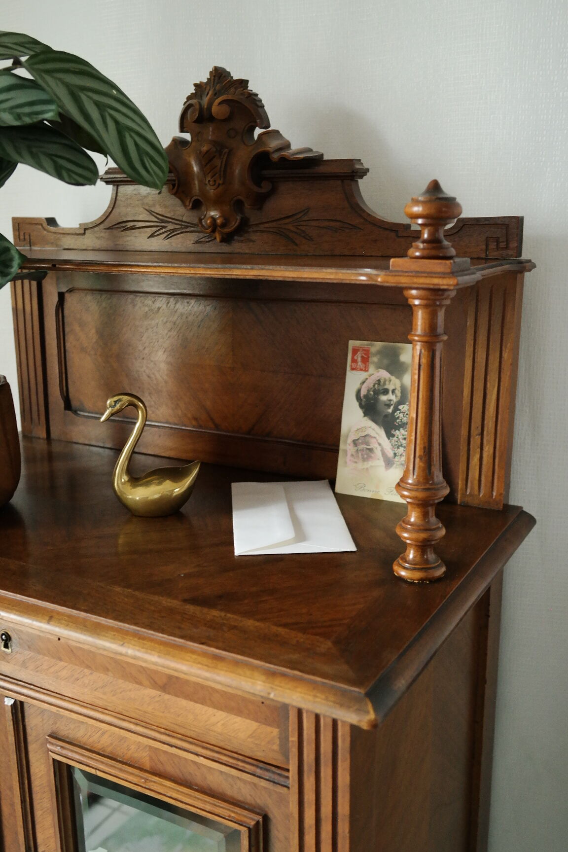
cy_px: 426
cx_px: 284
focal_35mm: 36
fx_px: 852
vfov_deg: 53.1
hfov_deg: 36.9
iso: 1600
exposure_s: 1/30
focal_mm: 24
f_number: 6.3
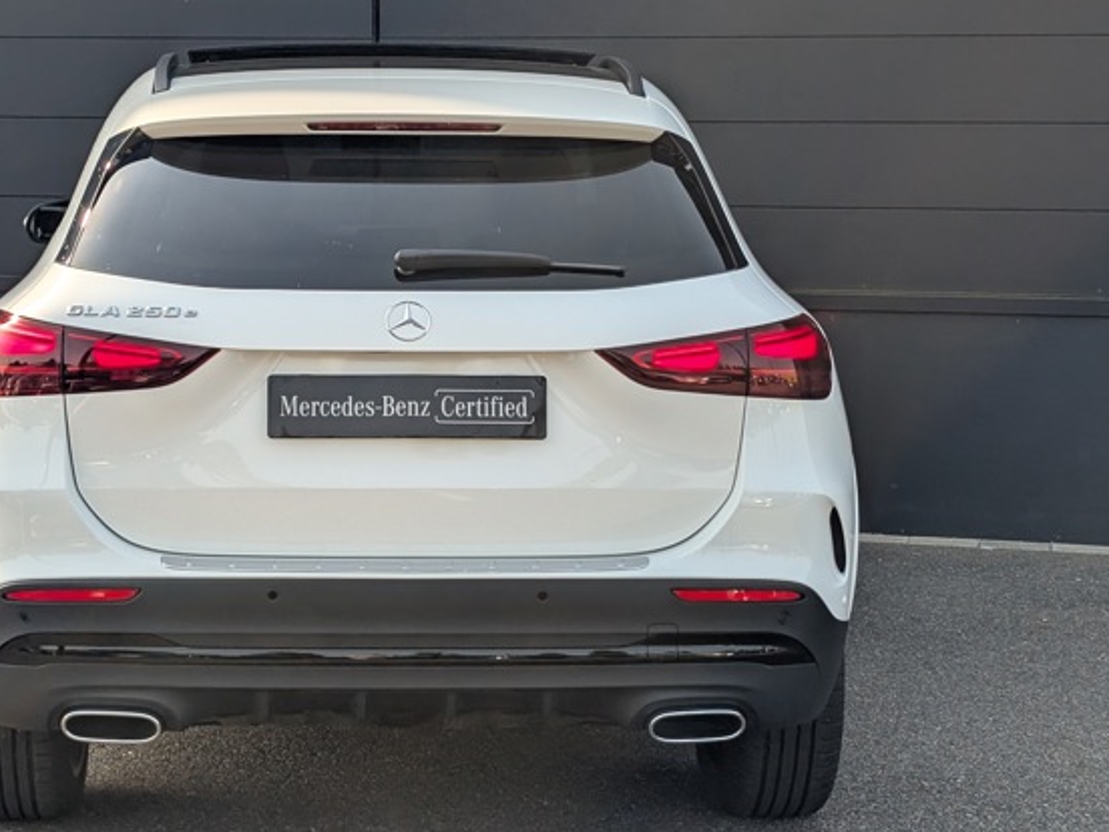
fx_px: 2275
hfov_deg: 27.3
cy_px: 376
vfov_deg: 20.7
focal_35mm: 71
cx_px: 406
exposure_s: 1/562
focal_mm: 6.9
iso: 21
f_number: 1.68
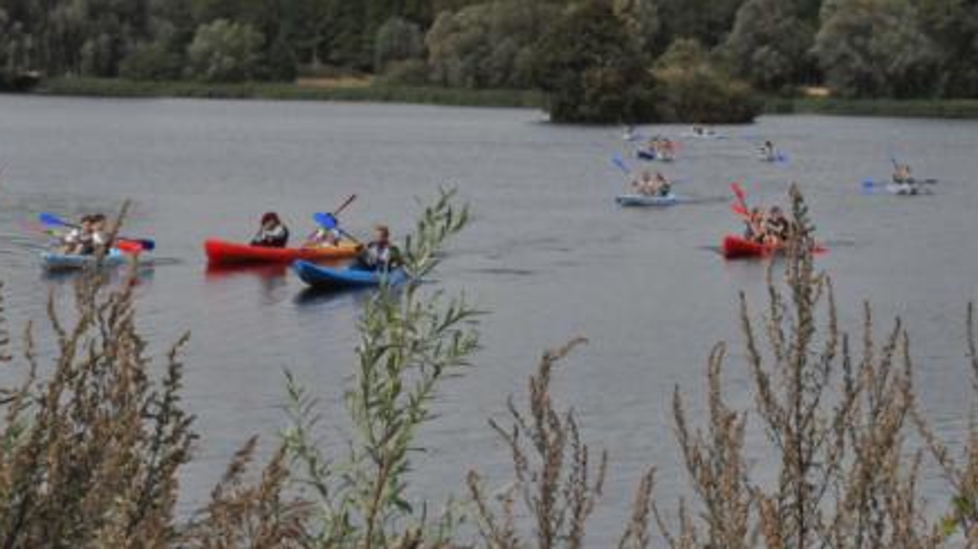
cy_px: 190
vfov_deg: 9.6
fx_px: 3267
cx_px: 464
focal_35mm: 126
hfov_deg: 17.0
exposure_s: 1/1600
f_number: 20
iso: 3200
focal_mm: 70
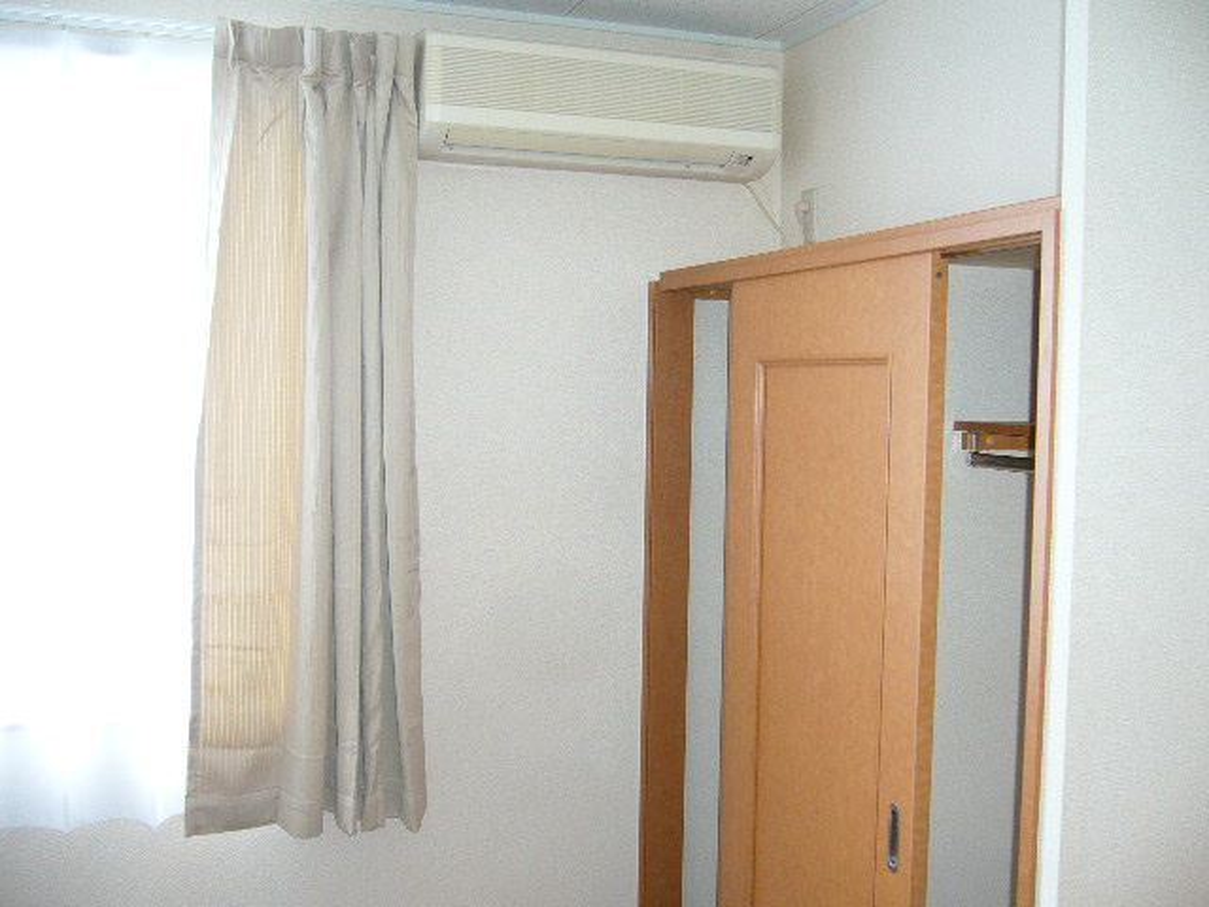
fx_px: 1222
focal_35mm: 35
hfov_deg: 52.6
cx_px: 604
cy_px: 454
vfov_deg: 40.7
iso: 160
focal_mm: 5.8
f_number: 2.8
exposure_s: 1/30
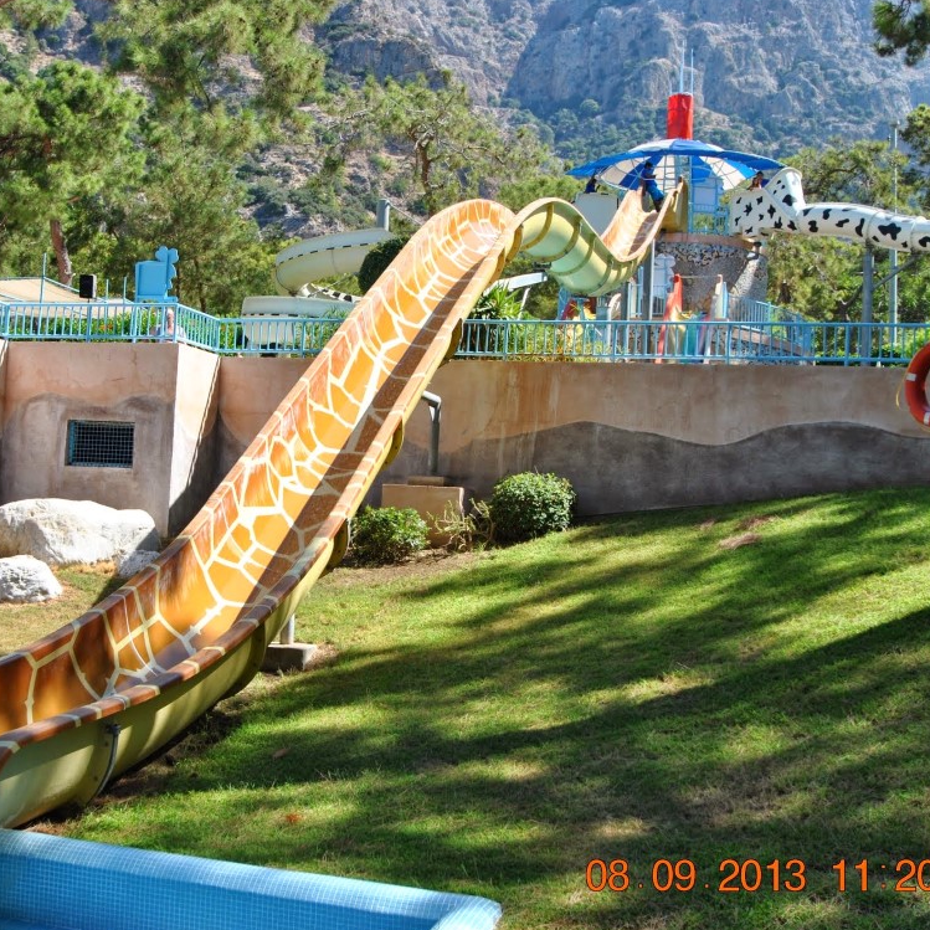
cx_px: 362
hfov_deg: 39.0
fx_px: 1307
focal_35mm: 43
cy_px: 471
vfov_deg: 39.2
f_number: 6.3
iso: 100
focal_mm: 22
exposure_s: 1/160
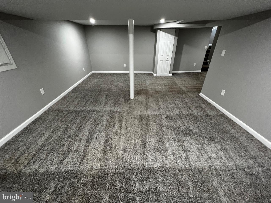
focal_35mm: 13
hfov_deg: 106.2
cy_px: 102
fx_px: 102
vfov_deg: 89.9
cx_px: 136
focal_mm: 1.57
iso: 400
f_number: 1.8
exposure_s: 1/60
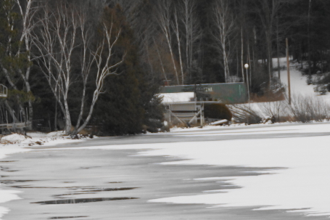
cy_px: 211
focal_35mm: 280
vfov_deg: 4.9
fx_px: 2567
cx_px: 219
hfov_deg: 7.4
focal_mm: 85
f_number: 5.6
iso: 400
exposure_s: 1/160
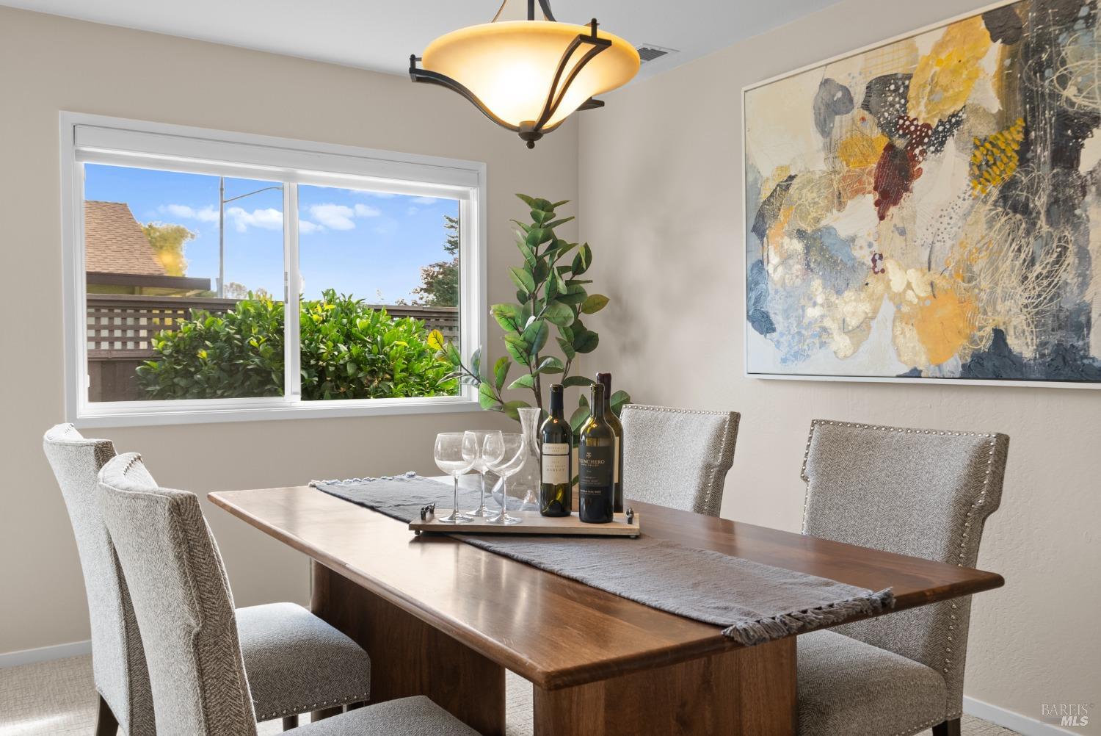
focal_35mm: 30
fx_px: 918
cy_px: 368
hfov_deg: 61.9
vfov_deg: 43.7
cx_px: 550
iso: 400
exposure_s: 1/40
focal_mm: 30
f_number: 8
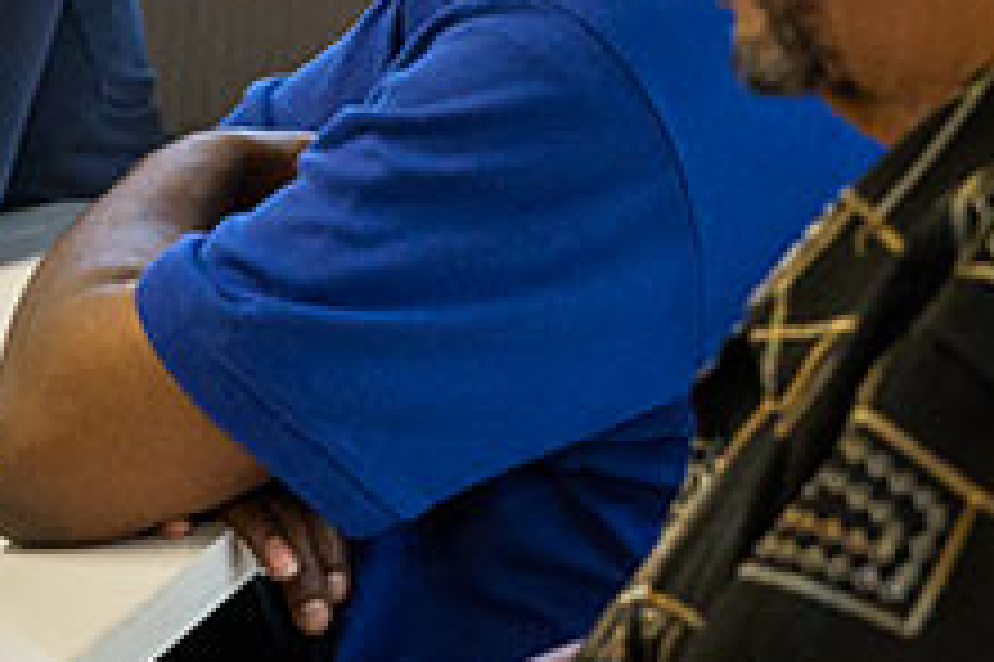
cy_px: 16
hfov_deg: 11.1
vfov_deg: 7.4
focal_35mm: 184
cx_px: 85
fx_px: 5077
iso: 800
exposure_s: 1/250
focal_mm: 70
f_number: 5.6
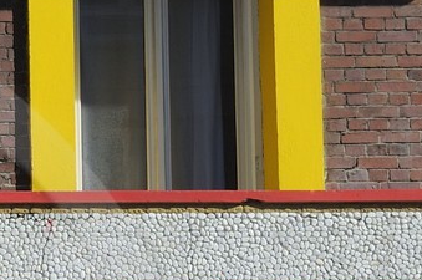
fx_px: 1990
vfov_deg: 7.8
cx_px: -307
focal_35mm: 170
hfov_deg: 11.3
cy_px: 495
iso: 200
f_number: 13
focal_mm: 36
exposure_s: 1/200
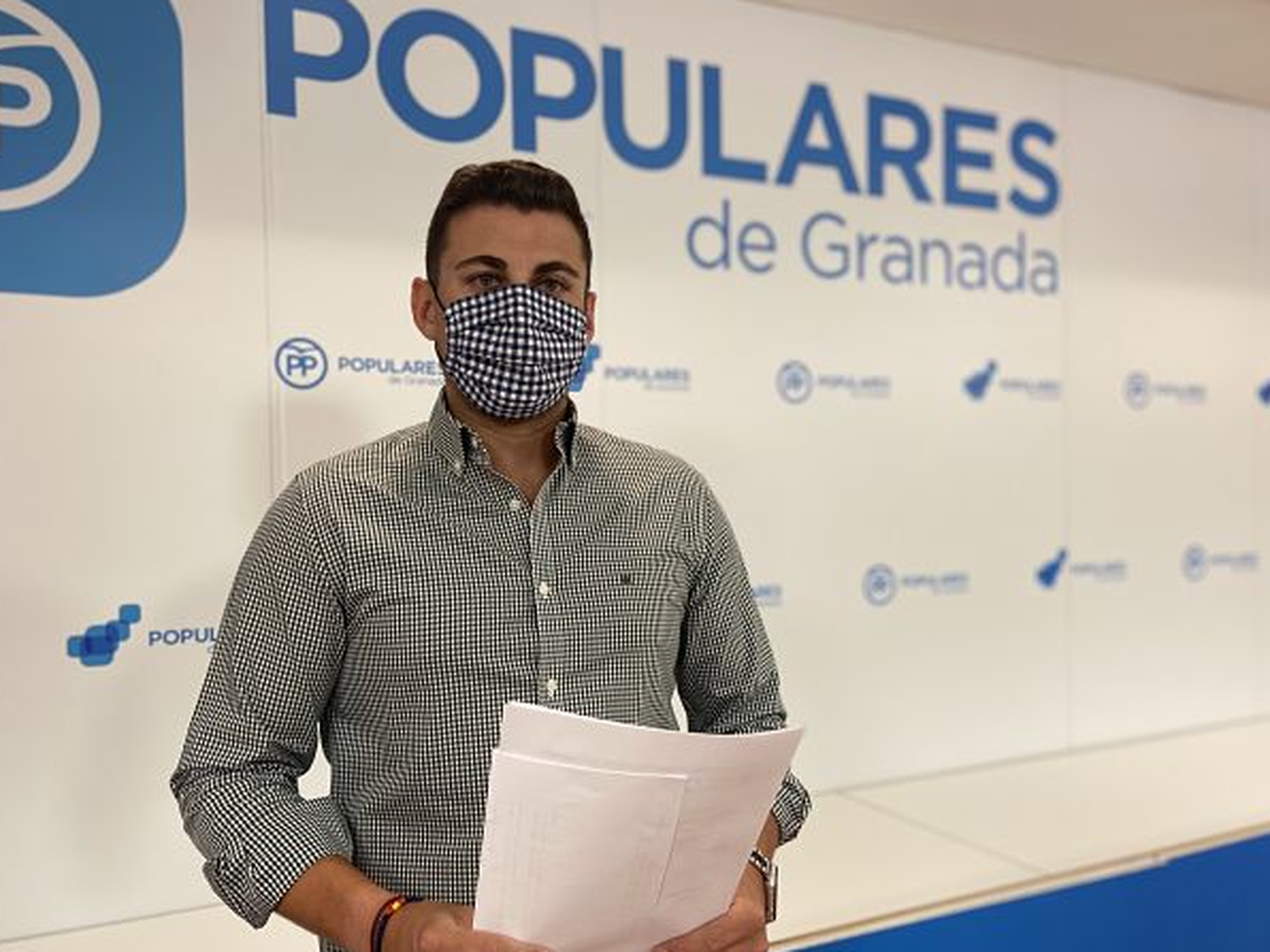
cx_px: 625
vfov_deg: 48.2
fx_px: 1064
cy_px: 514
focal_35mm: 29
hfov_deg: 61.7
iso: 50
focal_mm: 4.25
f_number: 1.8
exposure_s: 1/100
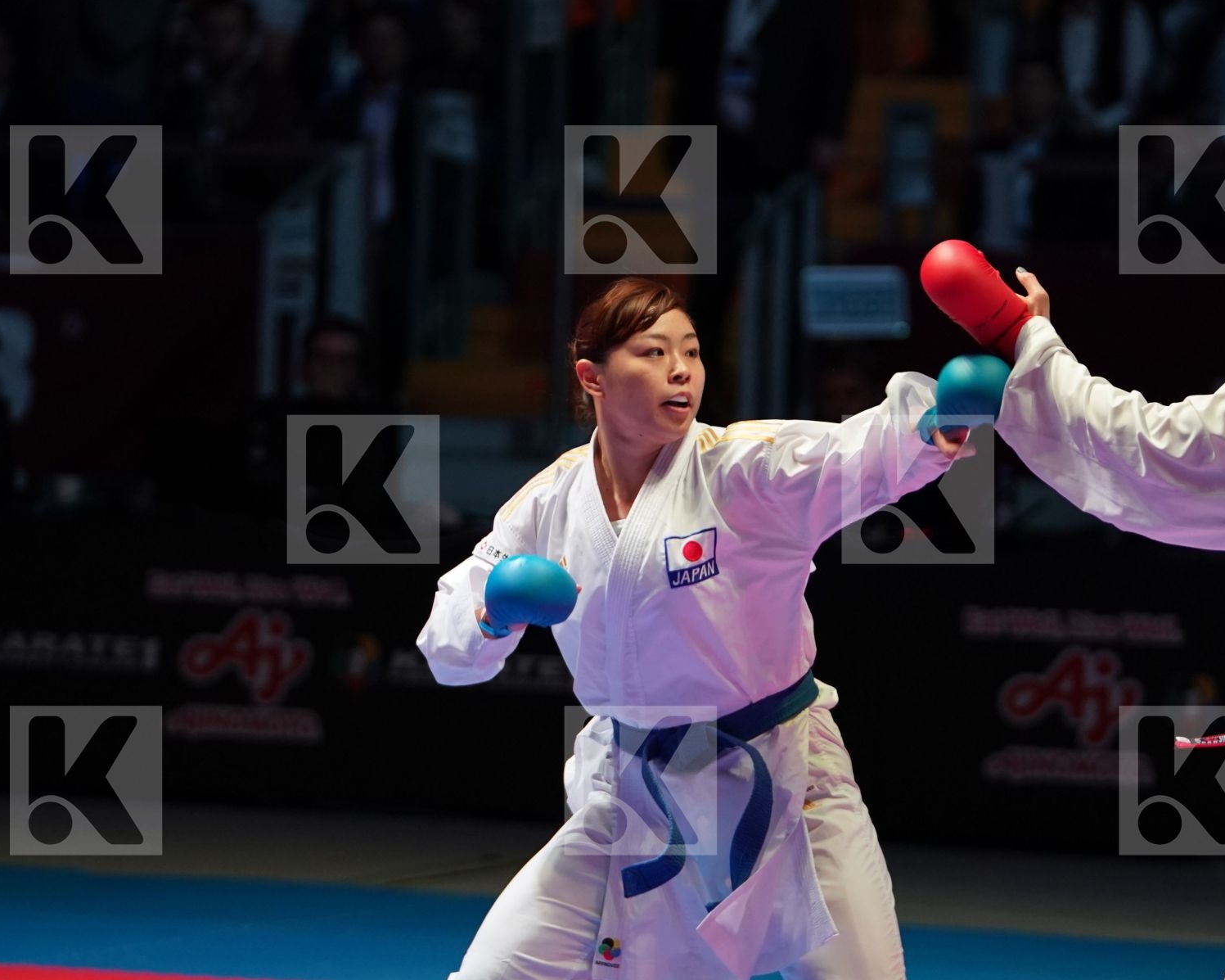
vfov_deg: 6.5
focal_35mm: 237
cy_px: 490
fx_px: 8591
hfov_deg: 8.2
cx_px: 641
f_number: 2.8
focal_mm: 140
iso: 2000
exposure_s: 1/1000
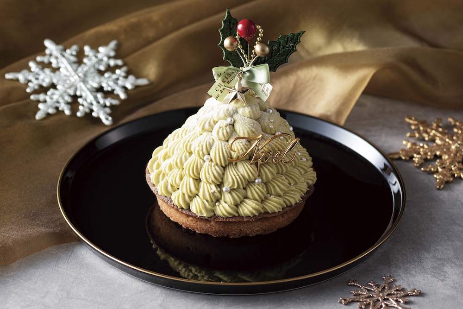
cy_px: 154
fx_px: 1351
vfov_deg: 13.0
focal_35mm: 105
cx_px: 232
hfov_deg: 19.5
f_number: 5.6
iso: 40
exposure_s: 1/160
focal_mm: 105
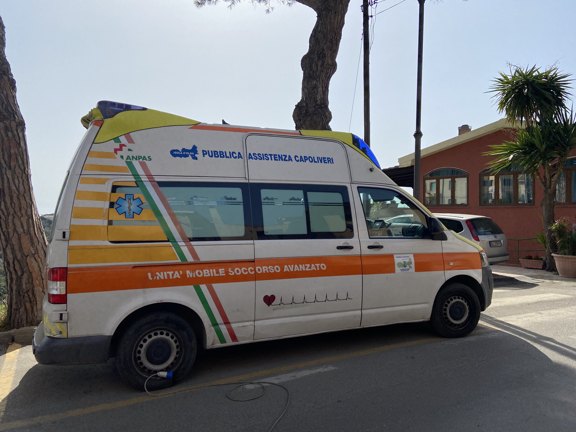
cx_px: 288
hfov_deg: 67.3
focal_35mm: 26
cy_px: 216
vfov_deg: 53.1
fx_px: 433
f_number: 1.8
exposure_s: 1/5495
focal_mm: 4.25
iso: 32
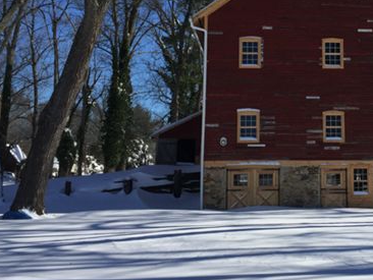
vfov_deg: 25.4
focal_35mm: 57
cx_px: 313
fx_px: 615
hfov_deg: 32.6
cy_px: 73
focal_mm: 4.15
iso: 32
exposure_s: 1/3597
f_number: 2.2
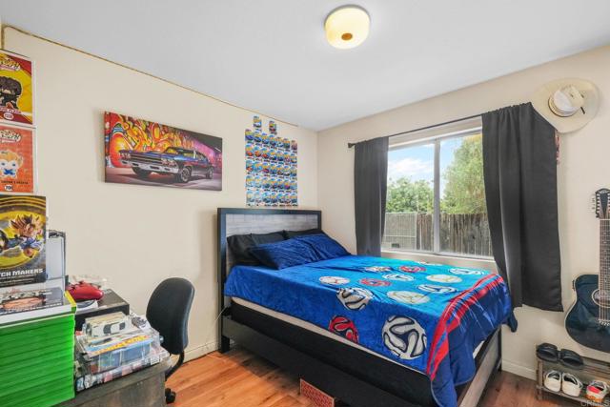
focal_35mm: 15
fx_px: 254
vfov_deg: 77.4
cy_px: 204
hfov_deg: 100.4
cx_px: 305
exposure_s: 1/20
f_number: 8
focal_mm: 10
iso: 1250
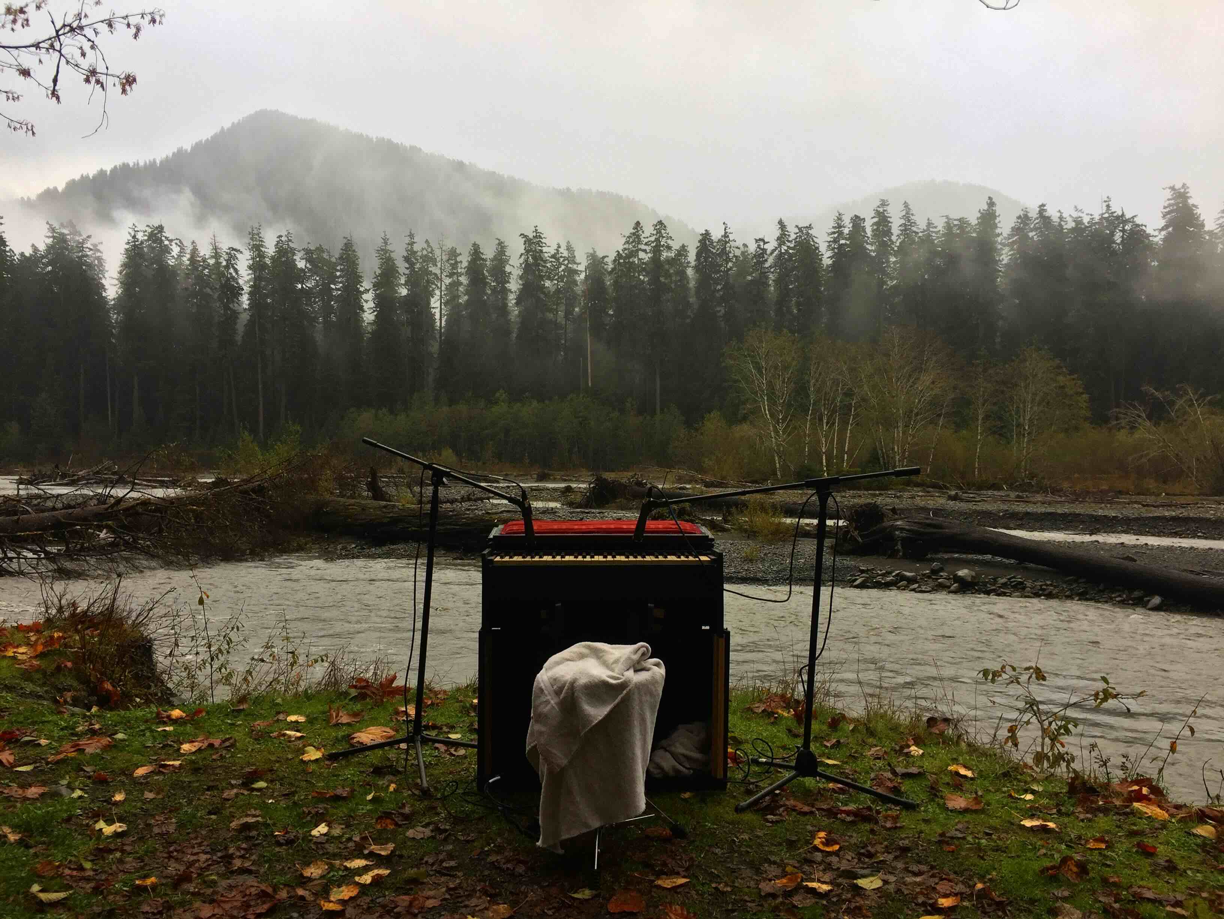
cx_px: 612
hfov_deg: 61.6
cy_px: 460
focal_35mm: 29
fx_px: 1026
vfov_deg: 48.3
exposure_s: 1/157
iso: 32
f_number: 2.2
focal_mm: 4.15
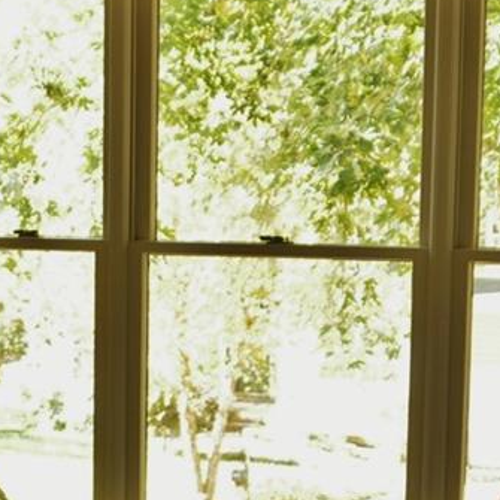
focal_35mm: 109
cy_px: 437
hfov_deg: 15.7
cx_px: 31
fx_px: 1781
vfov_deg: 15.8
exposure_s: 1/160
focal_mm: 28
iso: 800
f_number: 2.8
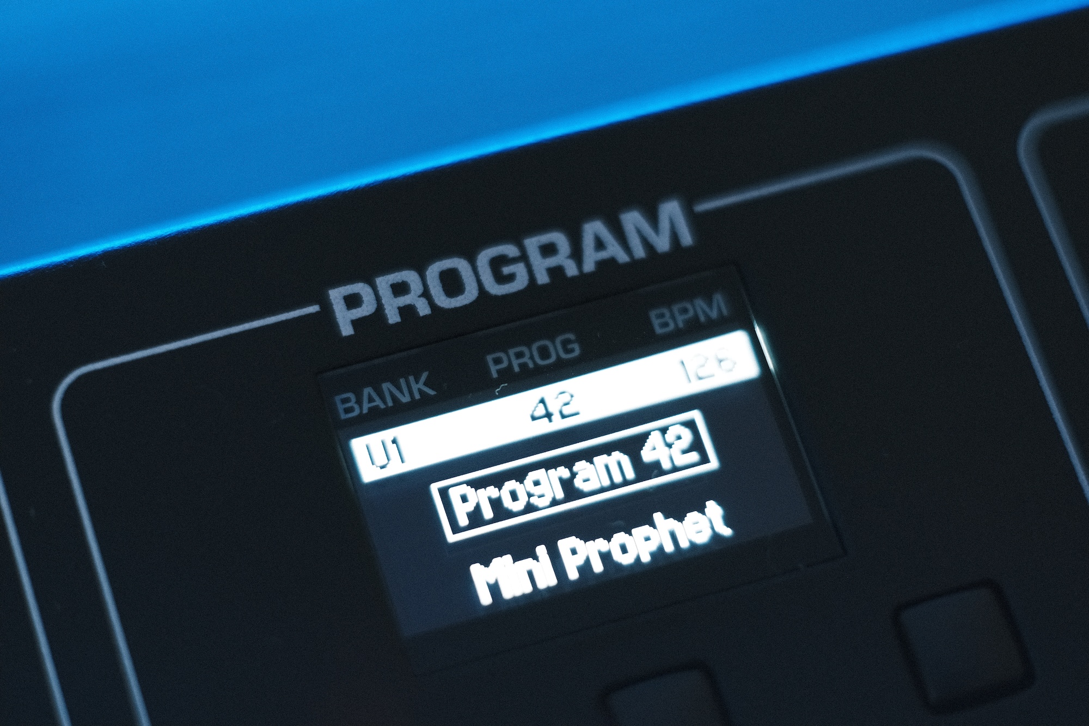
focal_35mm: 84
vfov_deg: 16.3
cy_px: 363
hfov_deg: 24.2
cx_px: 544
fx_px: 2541
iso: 2500
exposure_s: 1/125
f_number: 1.7
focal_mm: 56
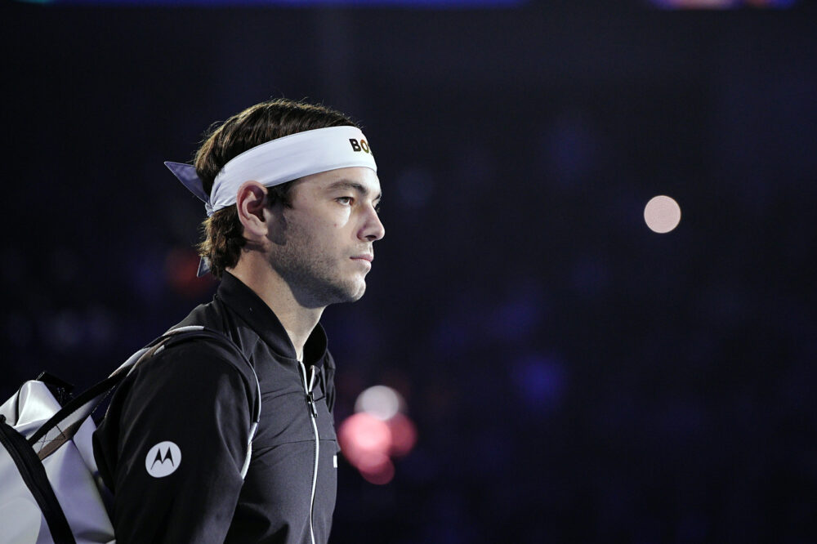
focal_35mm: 154
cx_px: 408
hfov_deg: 13.3
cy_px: 272
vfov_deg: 8.9
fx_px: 3494
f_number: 2.8
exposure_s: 1/2000
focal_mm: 154
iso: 3200
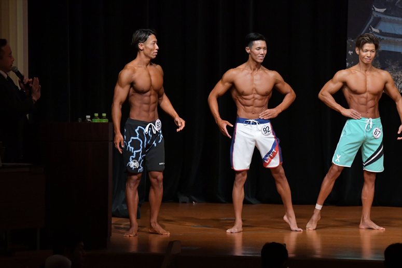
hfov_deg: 8.6
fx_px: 2679
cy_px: 134
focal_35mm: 240
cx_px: 201
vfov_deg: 5.7
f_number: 5.6
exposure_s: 1/400
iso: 5000
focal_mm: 160
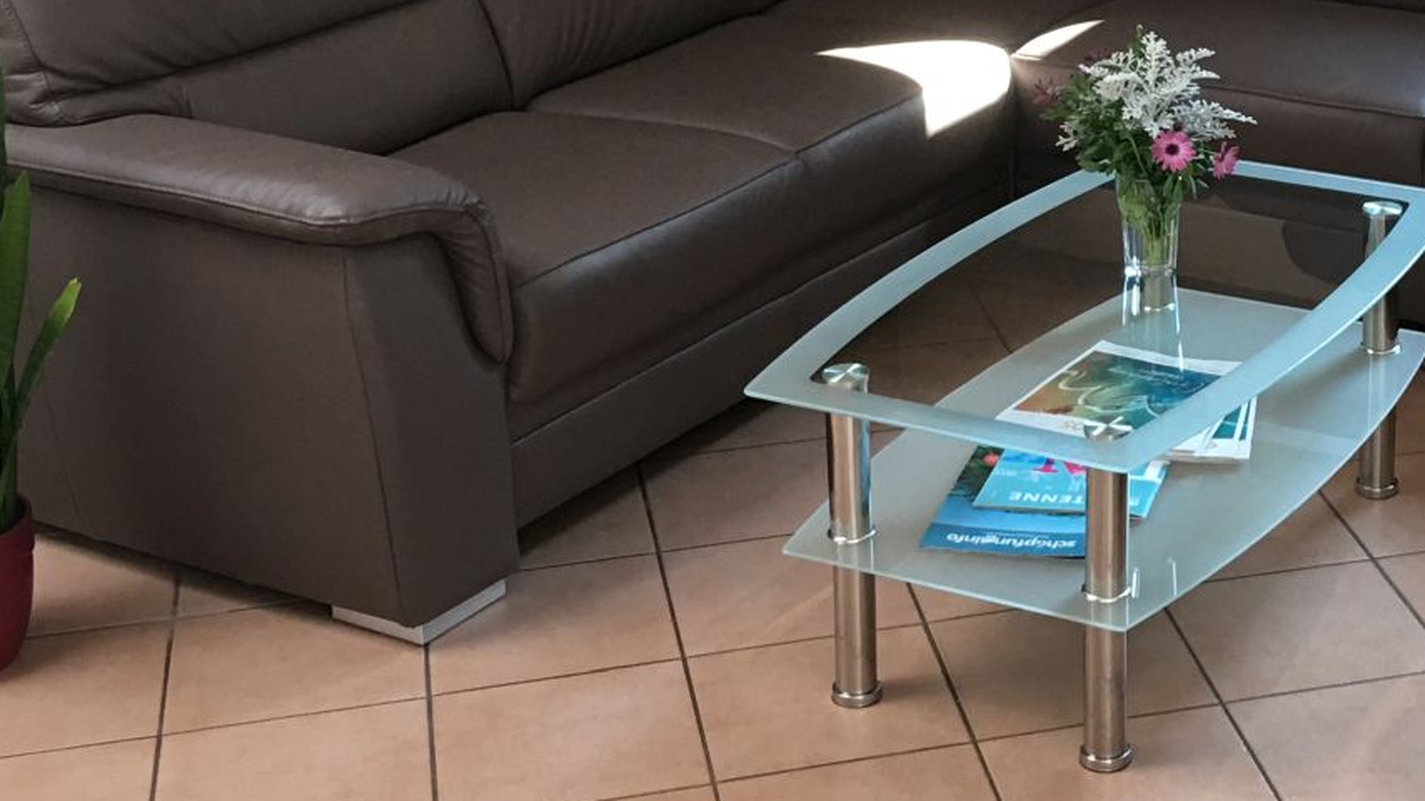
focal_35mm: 74
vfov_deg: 16.1
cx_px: 1218
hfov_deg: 27.8
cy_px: 45
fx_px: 2796
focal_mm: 4.15
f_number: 2.2
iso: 50
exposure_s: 1/33
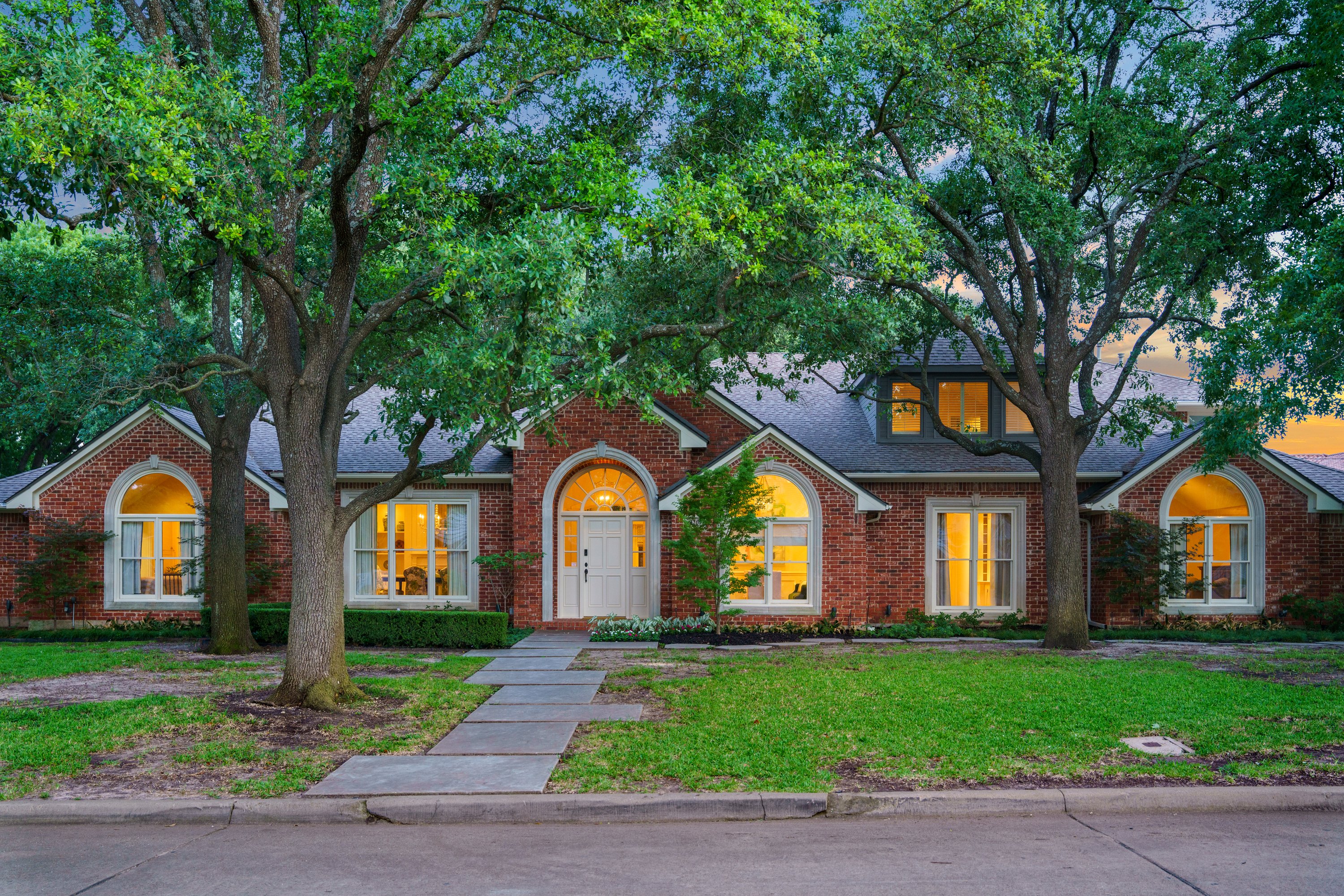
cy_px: 448
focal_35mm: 34
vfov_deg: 39.2
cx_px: 672
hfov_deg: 56.2
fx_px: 1258
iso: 800
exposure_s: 1/30
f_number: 4
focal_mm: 33.7
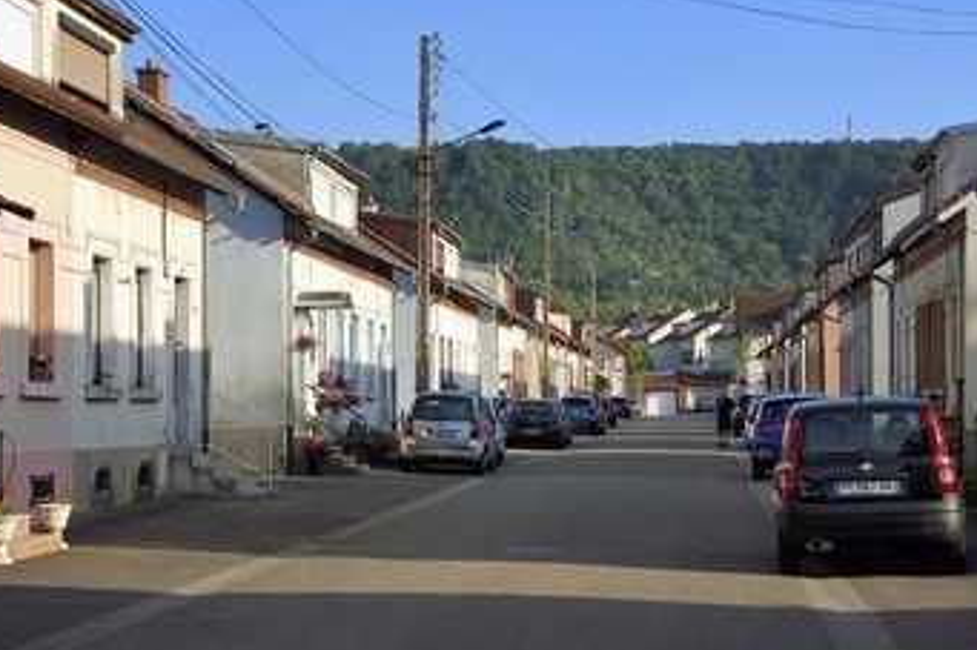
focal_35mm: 74
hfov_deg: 27.4
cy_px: 318
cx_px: 467
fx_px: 2007
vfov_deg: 18.4
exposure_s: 1/200
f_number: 13
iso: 200
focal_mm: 60
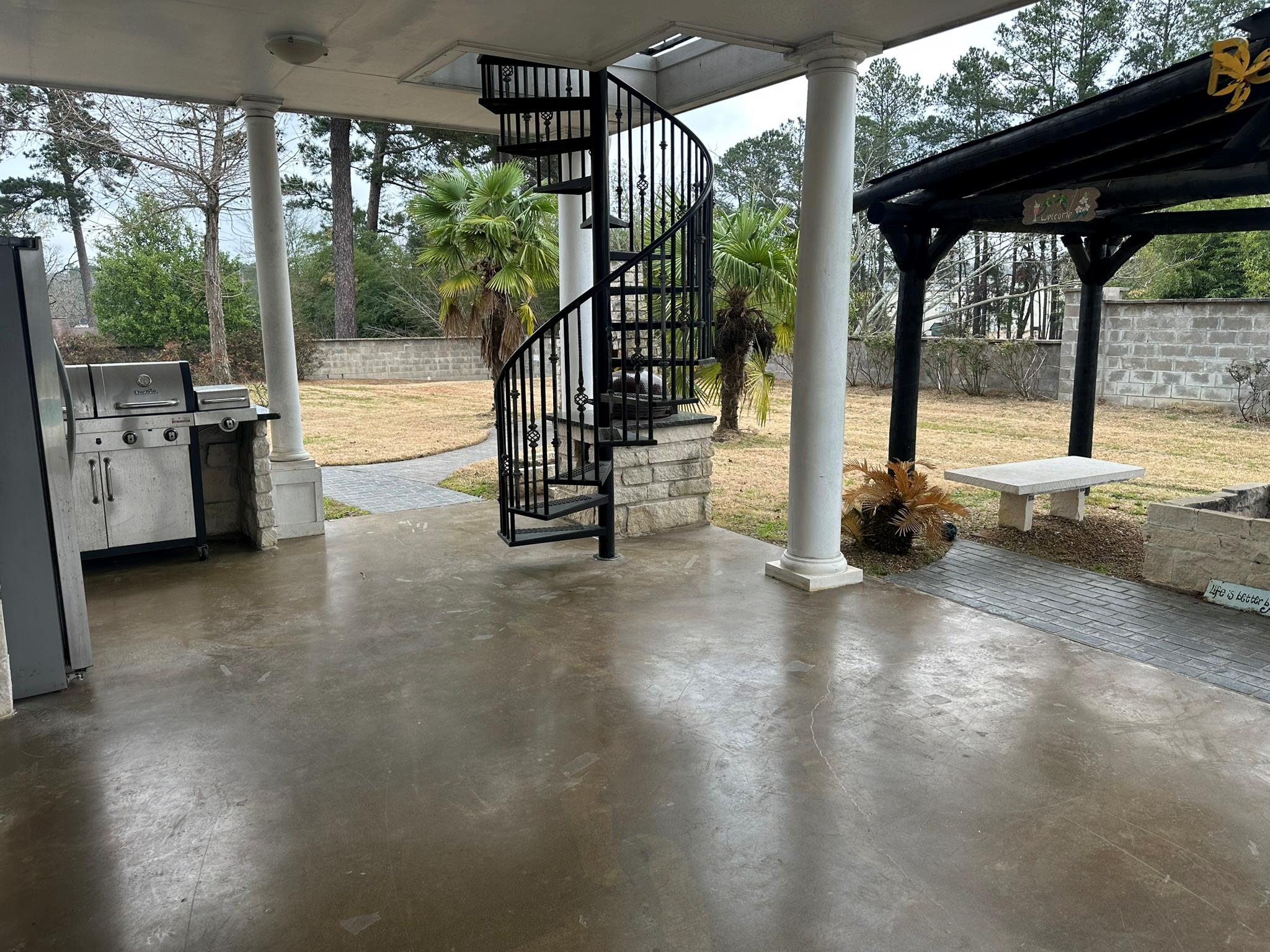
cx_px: 635
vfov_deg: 56.8
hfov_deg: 71.6
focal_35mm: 24
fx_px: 881
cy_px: 476
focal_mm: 6.86
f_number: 1.78
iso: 64
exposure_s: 1/139
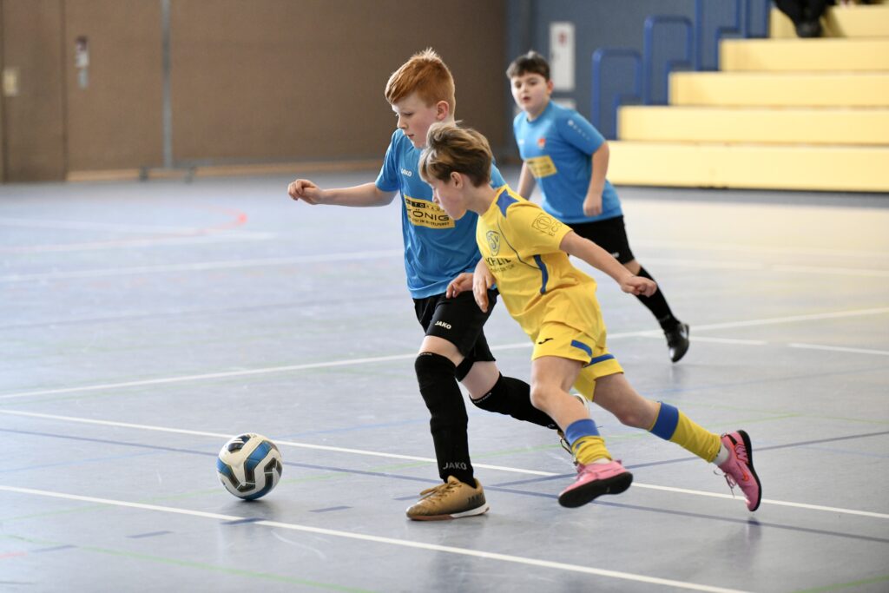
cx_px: 444
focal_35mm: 135
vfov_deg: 10.2
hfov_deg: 15.2
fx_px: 3334
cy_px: 296
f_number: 2.8
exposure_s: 1/1250
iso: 5000
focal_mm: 135
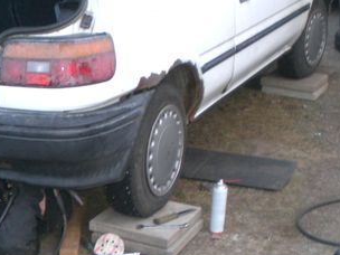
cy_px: 196
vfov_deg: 18.3
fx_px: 786
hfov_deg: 23.5
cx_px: 7
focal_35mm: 80
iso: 200
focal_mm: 6.3
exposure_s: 1/60
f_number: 3.1
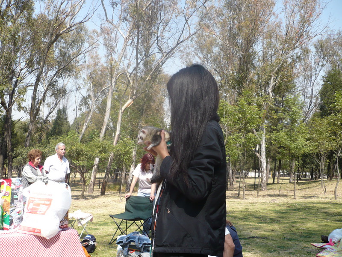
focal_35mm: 35
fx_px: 346
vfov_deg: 40.7
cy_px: 128
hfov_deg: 52.6
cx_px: 171
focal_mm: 5.8
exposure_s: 1/640
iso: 100
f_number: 2.8
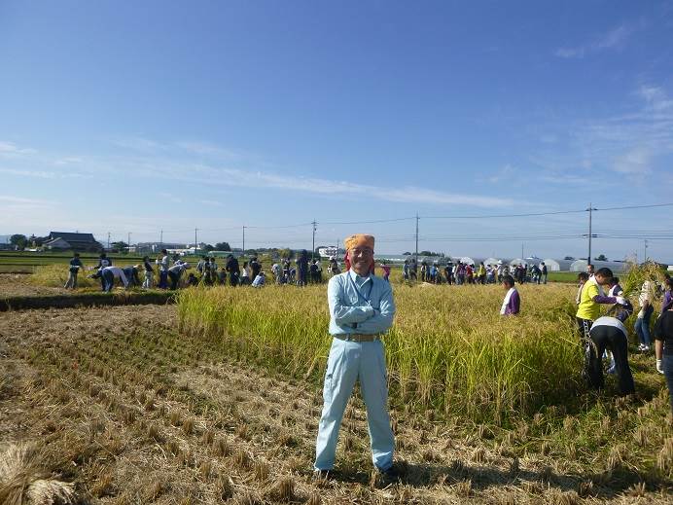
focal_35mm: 25
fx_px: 486
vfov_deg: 54.9
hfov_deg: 69.4
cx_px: 336
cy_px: 252
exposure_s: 1/800
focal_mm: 4.5
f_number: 3.9
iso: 100
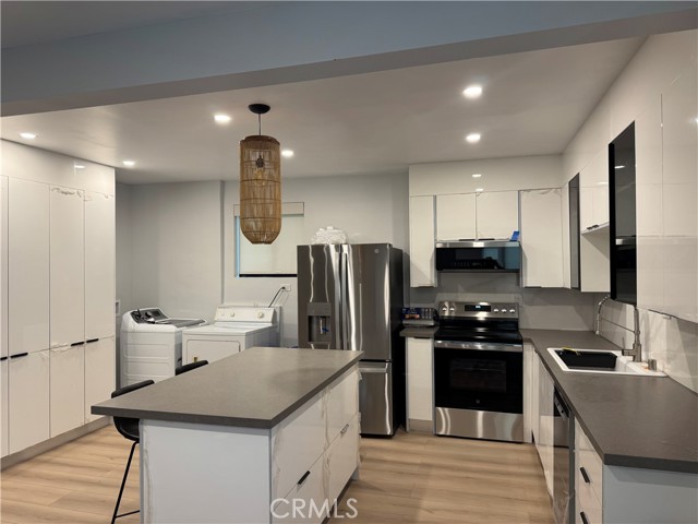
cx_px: 349
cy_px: 262
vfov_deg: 56.8
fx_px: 484
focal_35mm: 24
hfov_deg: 71.6
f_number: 1.78
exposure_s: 1/60
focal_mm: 6.76
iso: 125
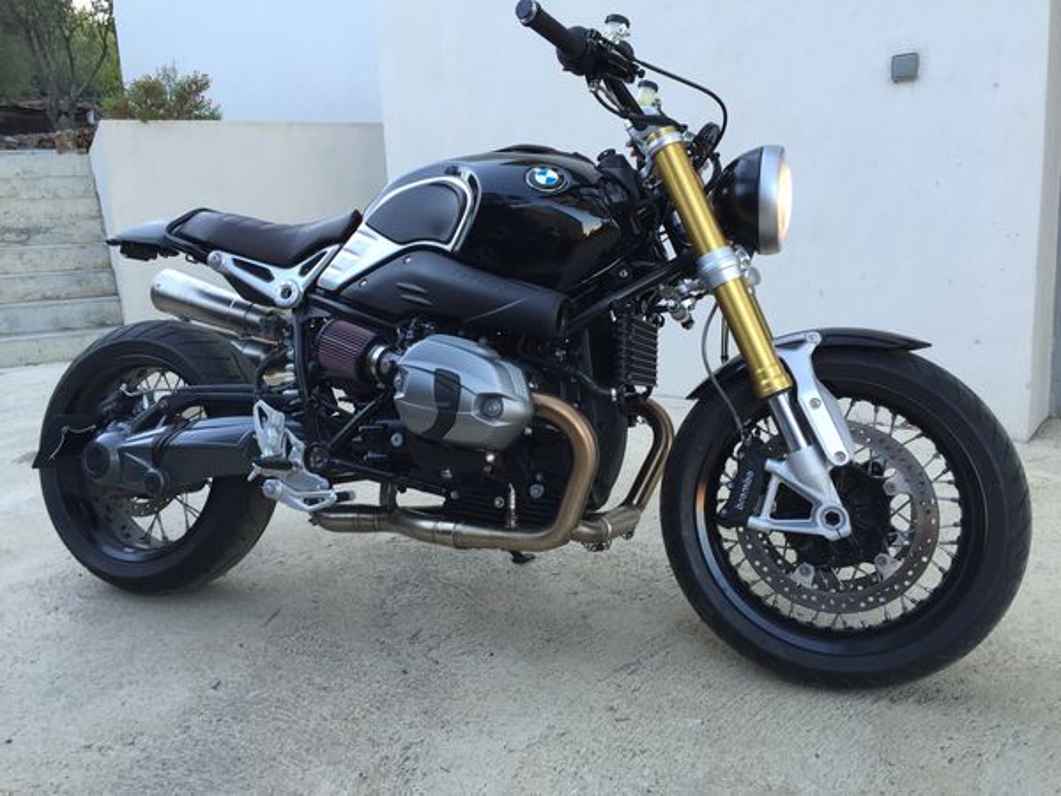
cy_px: 398
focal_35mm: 29
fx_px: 889
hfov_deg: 61.7
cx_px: 530
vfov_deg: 48.2
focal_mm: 4.15
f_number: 2.2
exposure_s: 1/100
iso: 40
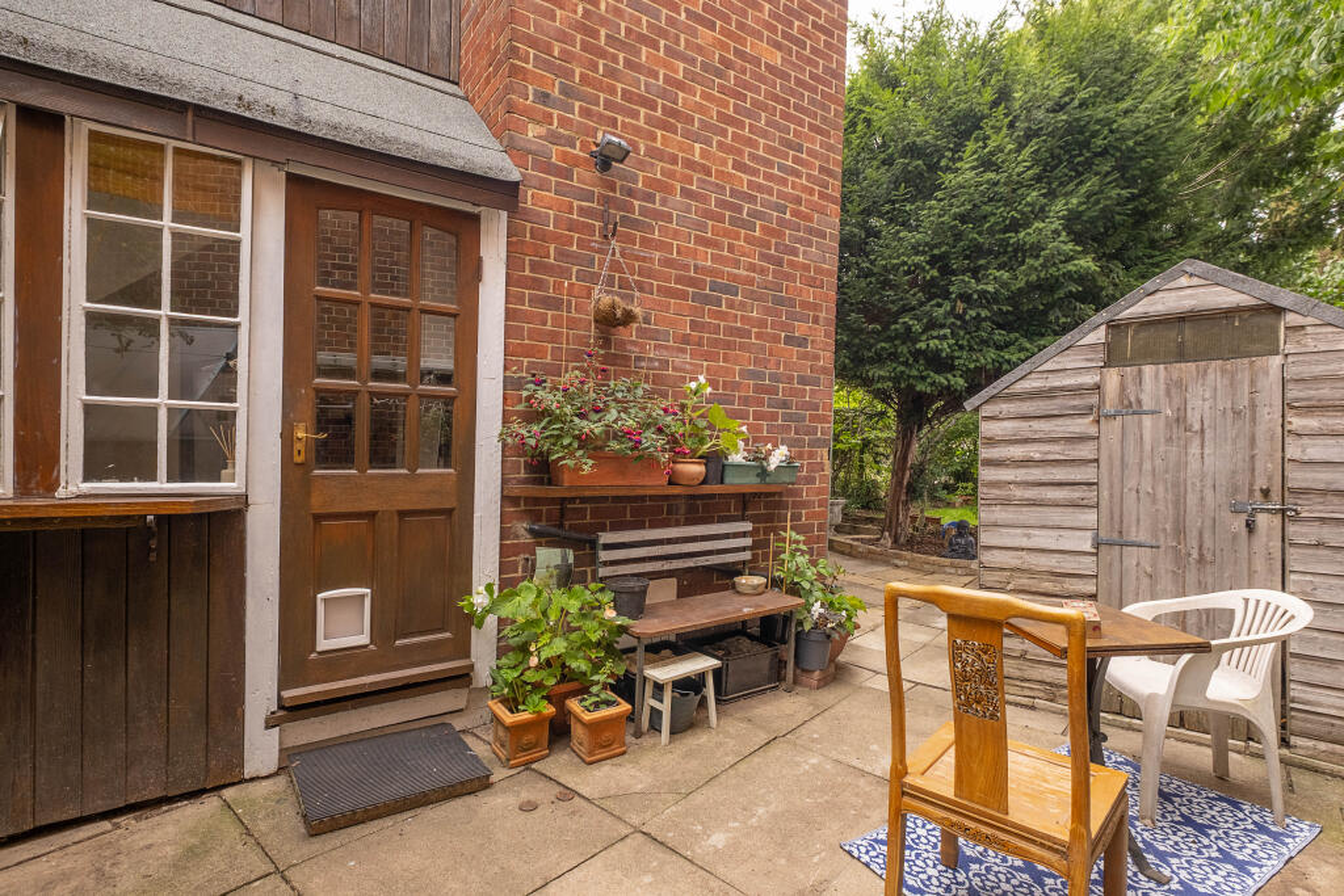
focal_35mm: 16
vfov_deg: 73.8
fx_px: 597
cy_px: 448
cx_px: 672
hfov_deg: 96.7
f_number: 7.1
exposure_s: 1/25
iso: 500
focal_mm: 10.5
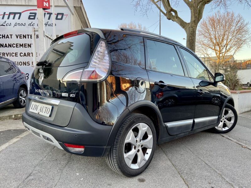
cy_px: 94
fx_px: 189
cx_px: 126
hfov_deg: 67.3
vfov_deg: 53.1
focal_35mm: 26
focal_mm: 4.25
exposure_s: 1/121
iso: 50
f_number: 1.8
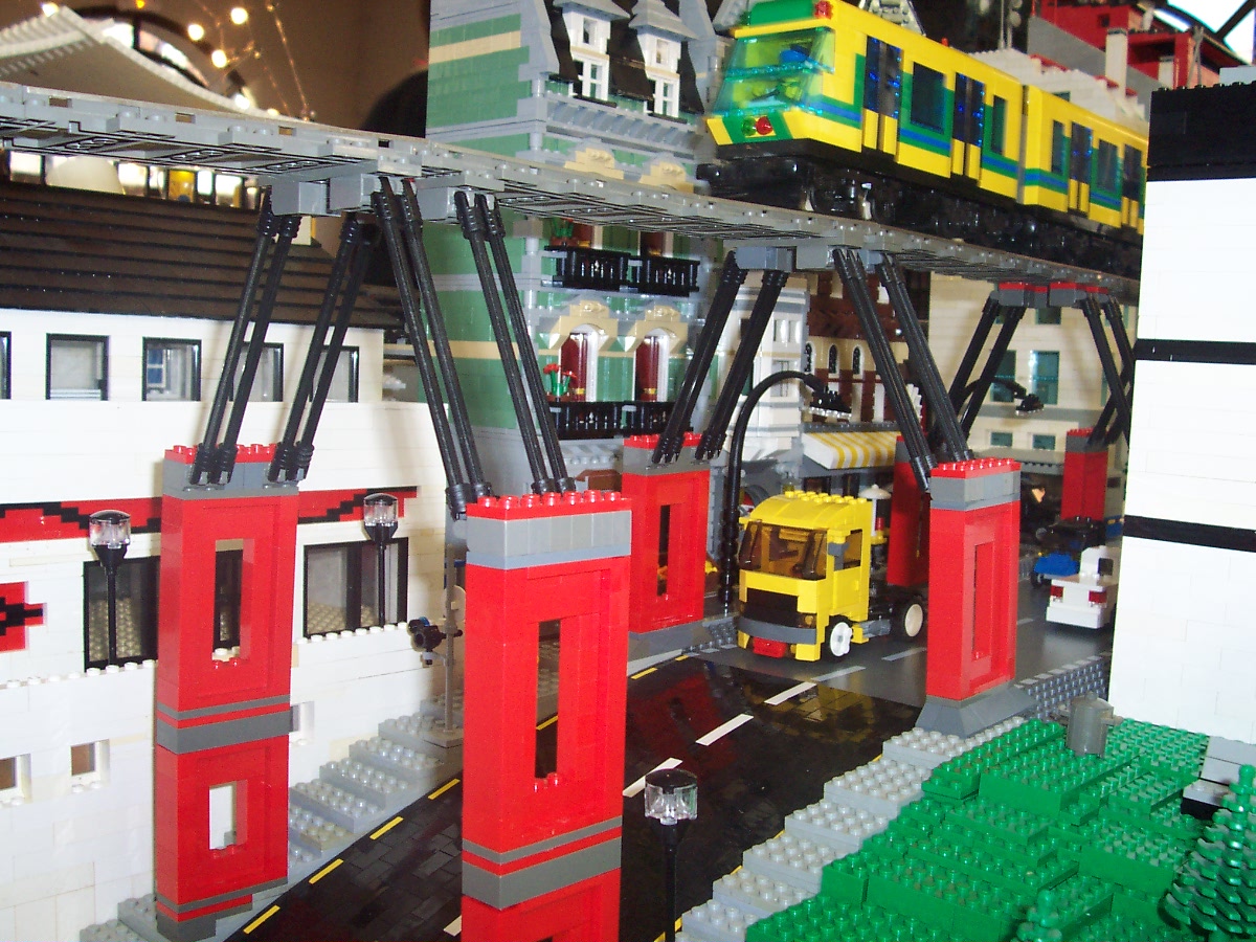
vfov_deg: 38.7
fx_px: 1343
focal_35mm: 37
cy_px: 471
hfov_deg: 50.1
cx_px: 628
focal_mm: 5.6
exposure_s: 1/60
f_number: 2.8
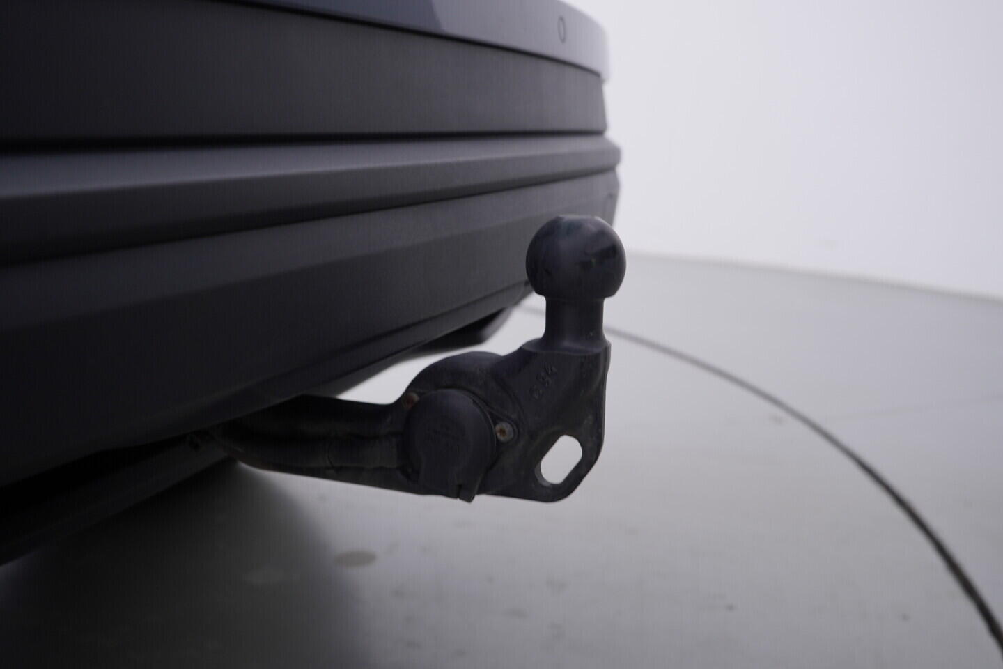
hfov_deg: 53.1
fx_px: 1003
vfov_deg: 36.9
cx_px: 502
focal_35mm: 36
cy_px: 334
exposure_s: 1/80
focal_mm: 24
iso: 125
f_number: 4
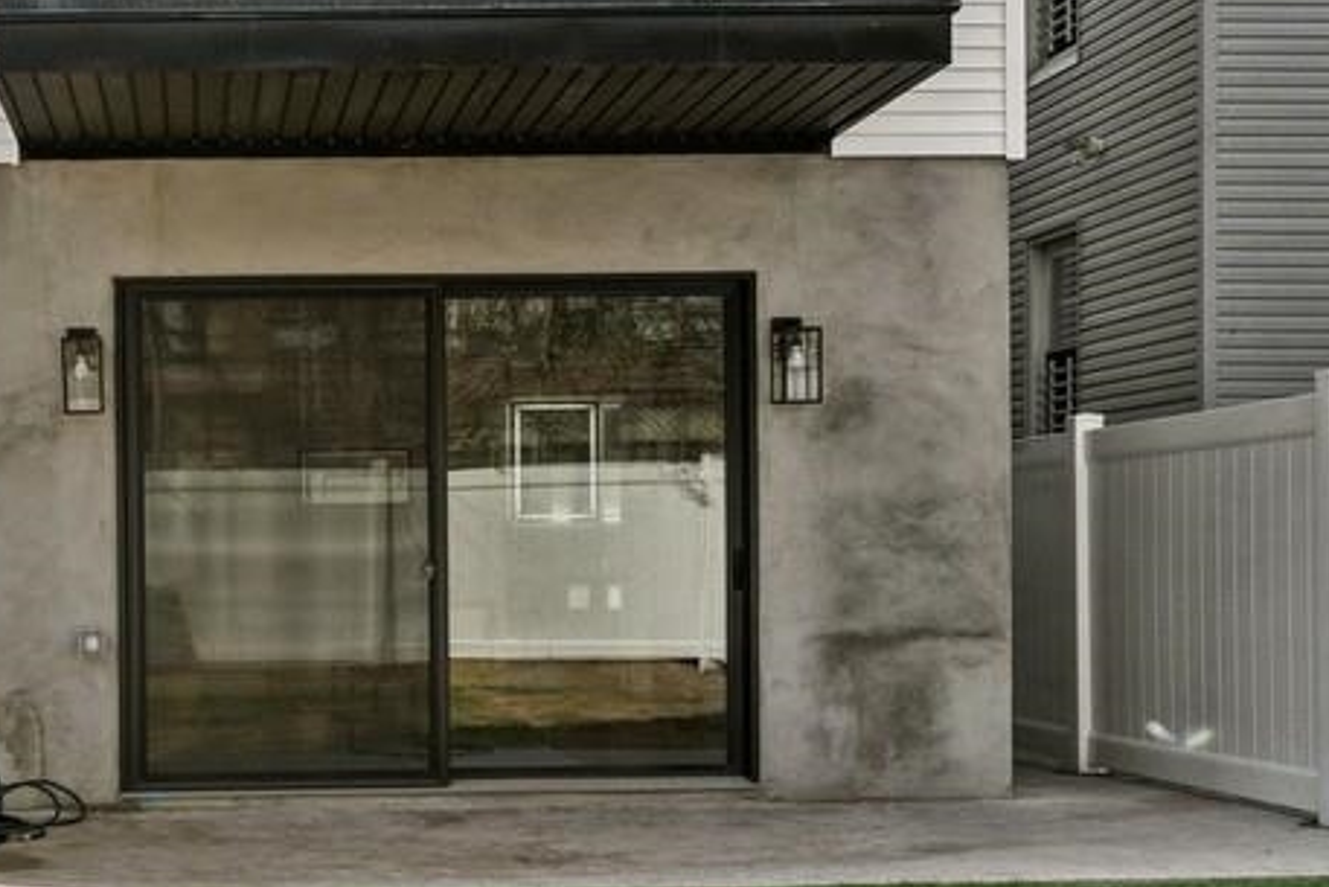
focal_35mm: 56
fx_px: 2068
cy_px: -326
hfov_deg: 34.4
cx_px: 238
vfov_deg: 21.4
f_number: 11
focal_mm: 16
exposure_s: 1/350
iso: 100
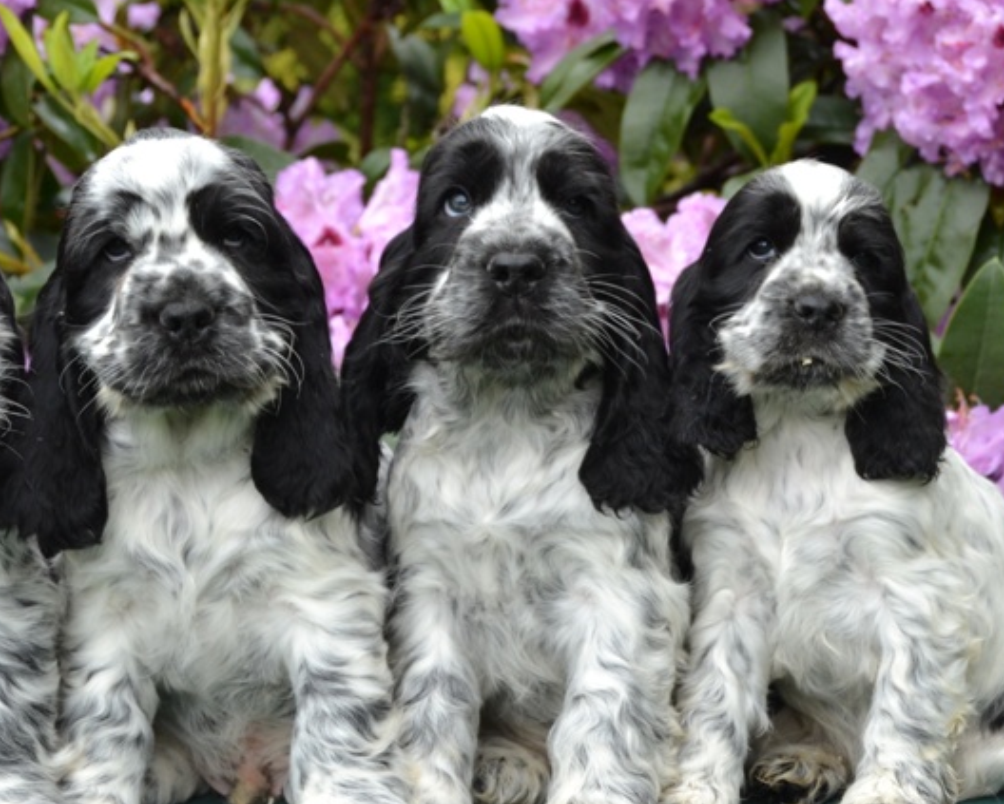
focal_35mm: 81
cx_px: 359
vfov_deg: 19.0
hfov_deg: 23.5
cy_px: 438
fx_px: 2408
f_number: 5.6
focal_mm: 38
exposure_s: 1/125
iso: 400
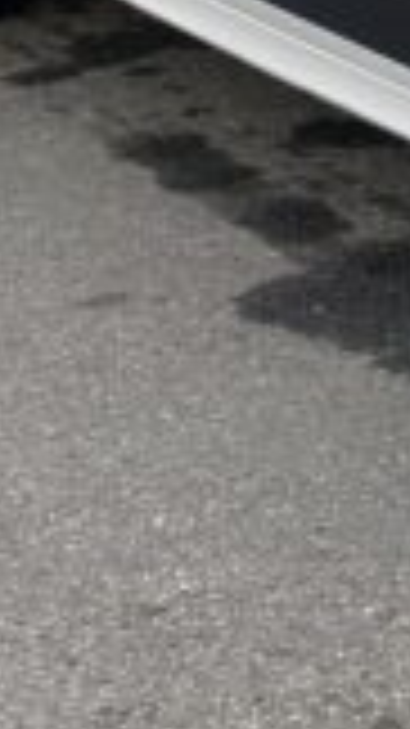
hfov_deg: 7.4
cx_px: 1316
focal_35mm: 140
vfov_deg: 14.7
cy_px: -194
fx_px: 2709
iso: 32
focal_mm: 4.25
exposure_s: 1/463
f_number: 1.8
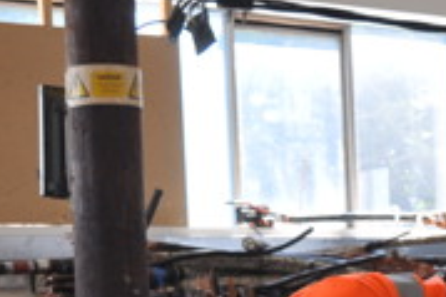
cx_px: 508
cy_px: 570
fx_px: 1745
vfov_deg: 9.2
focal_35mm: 141
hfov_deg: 14.2
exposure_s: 1/100
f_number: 5
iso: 400
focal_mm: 24
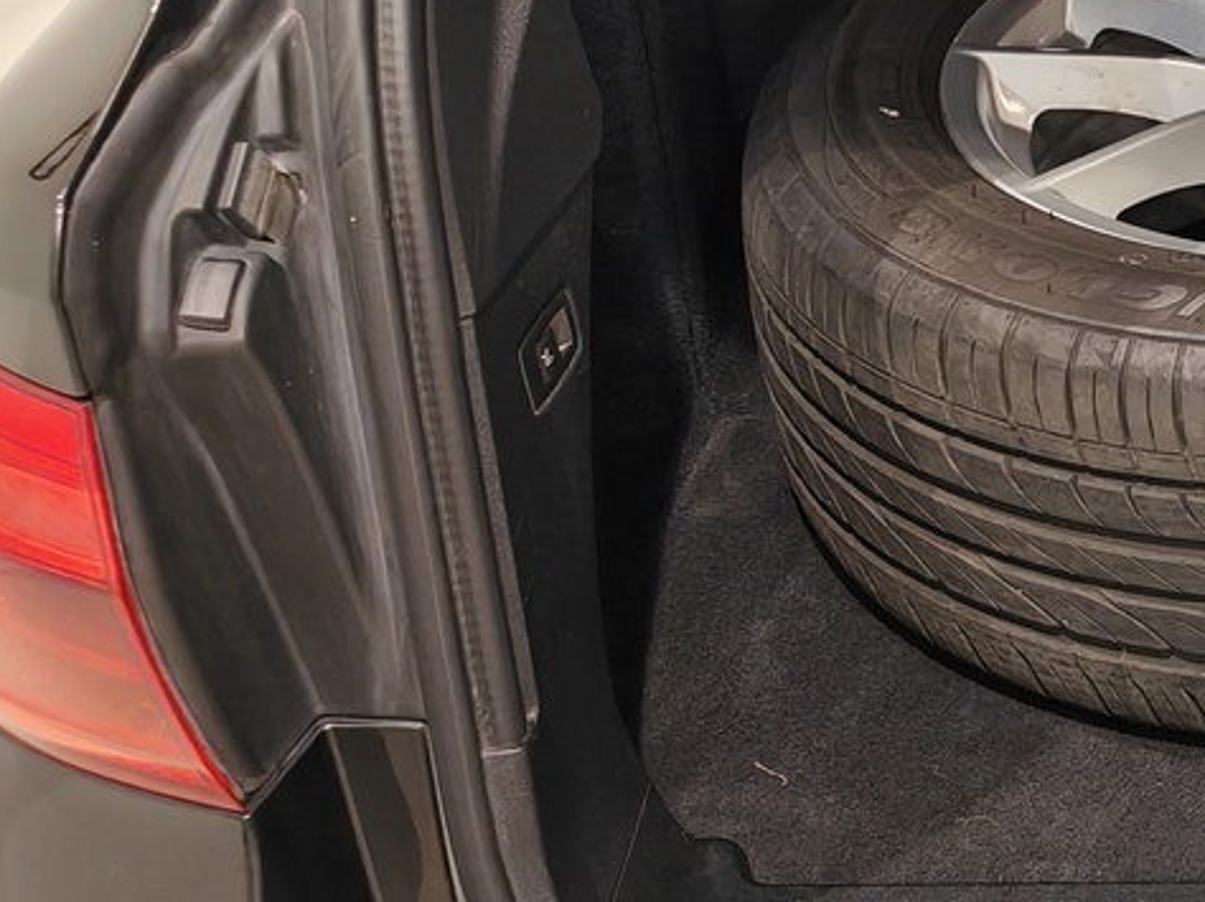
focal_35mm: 79
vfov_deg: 18.1
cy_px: -23
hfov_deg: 21.1
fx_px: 2749
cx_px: 1774
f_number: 1.6
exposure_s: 1/100
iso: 160
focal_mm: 5.4
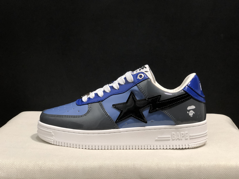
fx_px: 394
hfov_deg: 33.8
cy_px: 90
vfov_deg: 25.7
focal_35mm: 57
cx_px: 120
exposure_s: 1/30
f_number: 2.8
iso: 80
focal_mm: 6.6
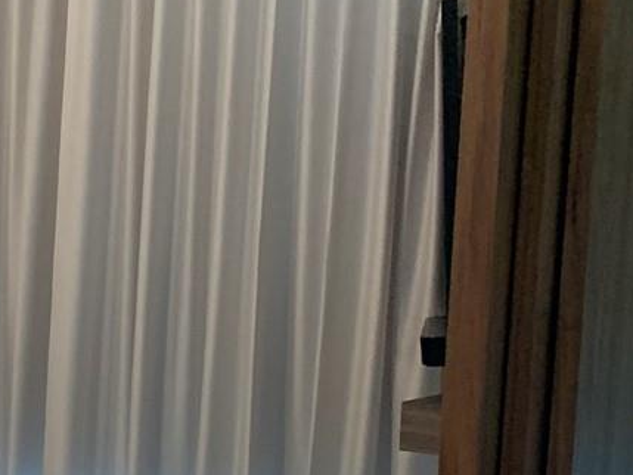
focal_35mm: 97
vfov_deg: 15.1
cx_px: -388
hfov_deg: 17.6
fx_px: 1774
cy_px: 397
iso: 200
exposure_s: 1/60
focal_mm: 4.25
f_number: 1.8
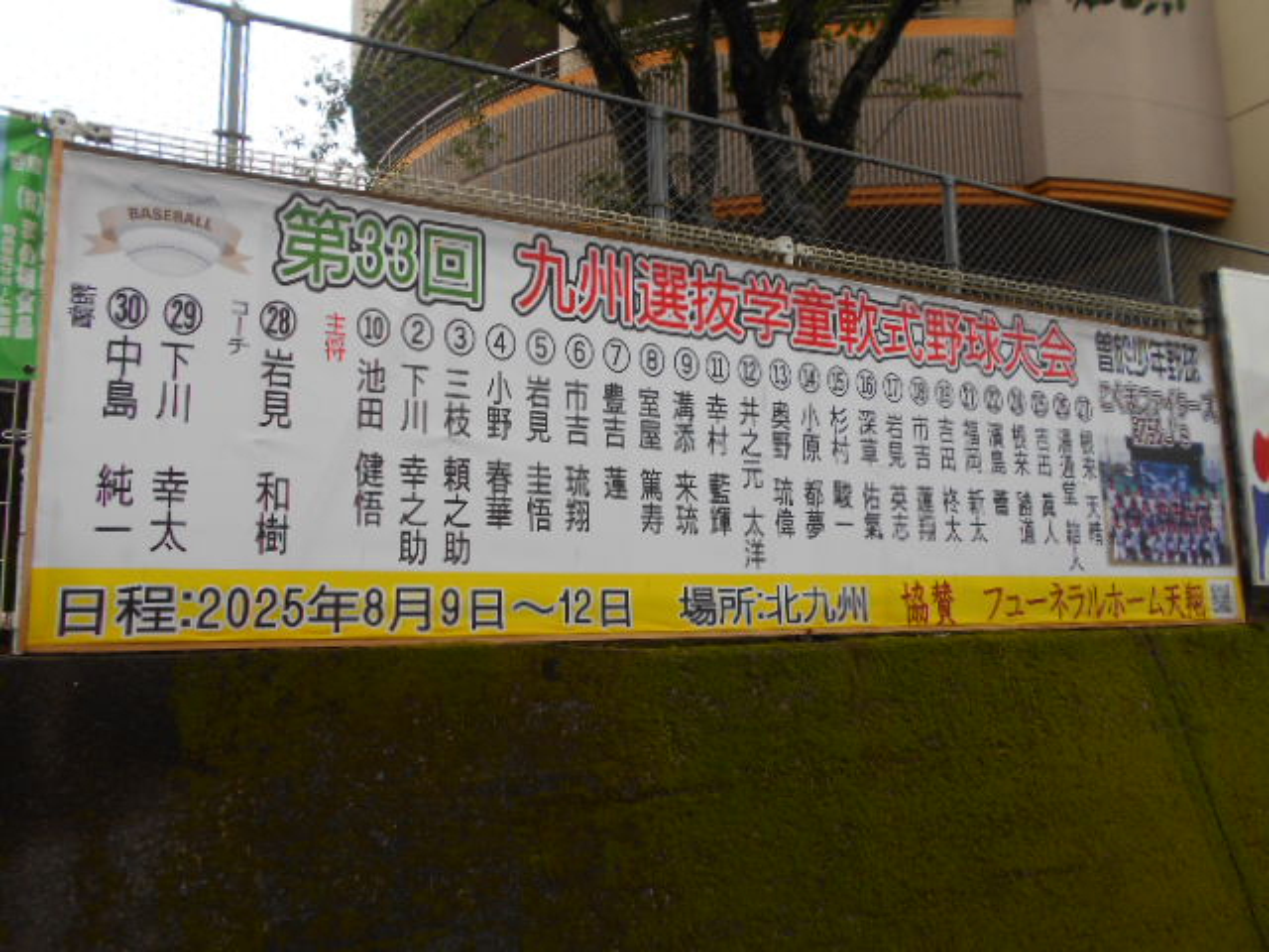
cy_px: 476
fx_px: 953
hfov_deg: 67.3
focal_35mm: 26
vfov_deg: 53.1
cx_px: 634
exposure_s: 1/125
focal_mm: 4.6
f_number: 3.2
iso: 80
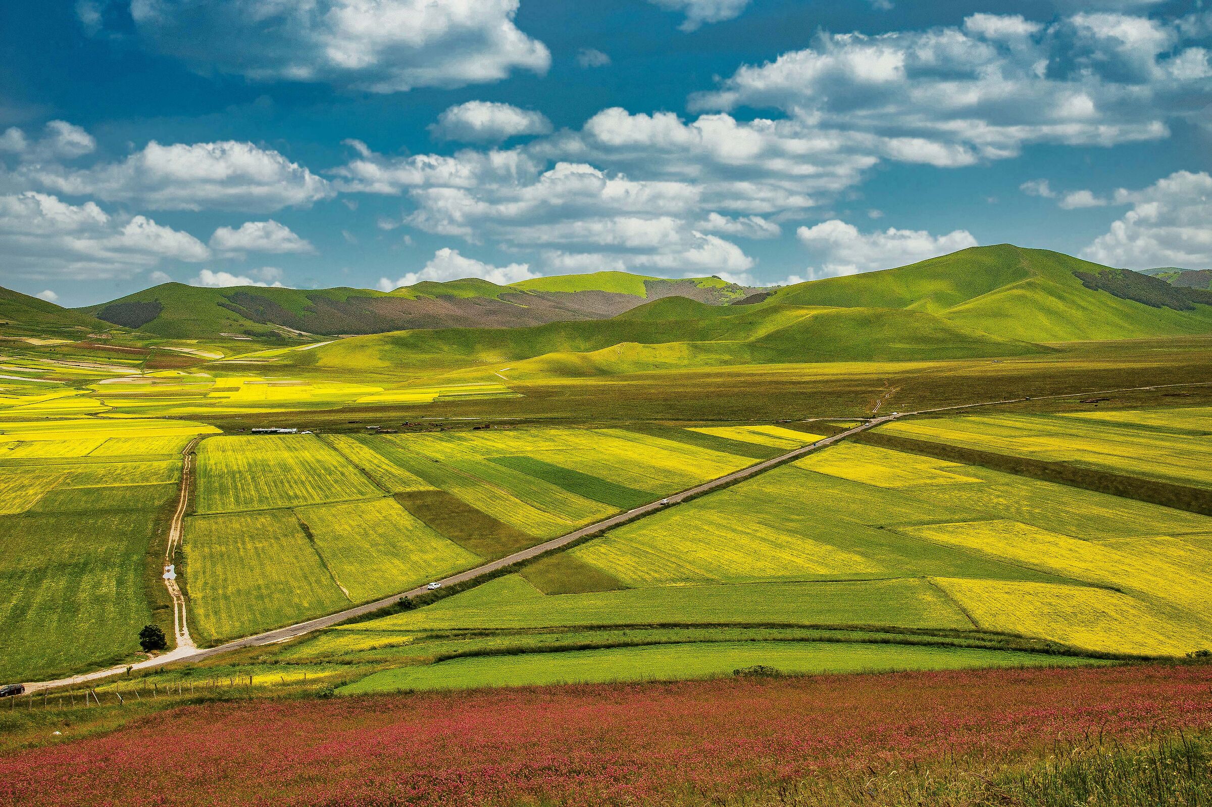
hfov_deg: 50.7
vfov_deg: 35.0
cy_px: 404
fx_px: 1278
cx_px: 606
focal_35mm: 38
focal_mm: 38
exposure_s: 1/200
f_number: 16
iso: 320
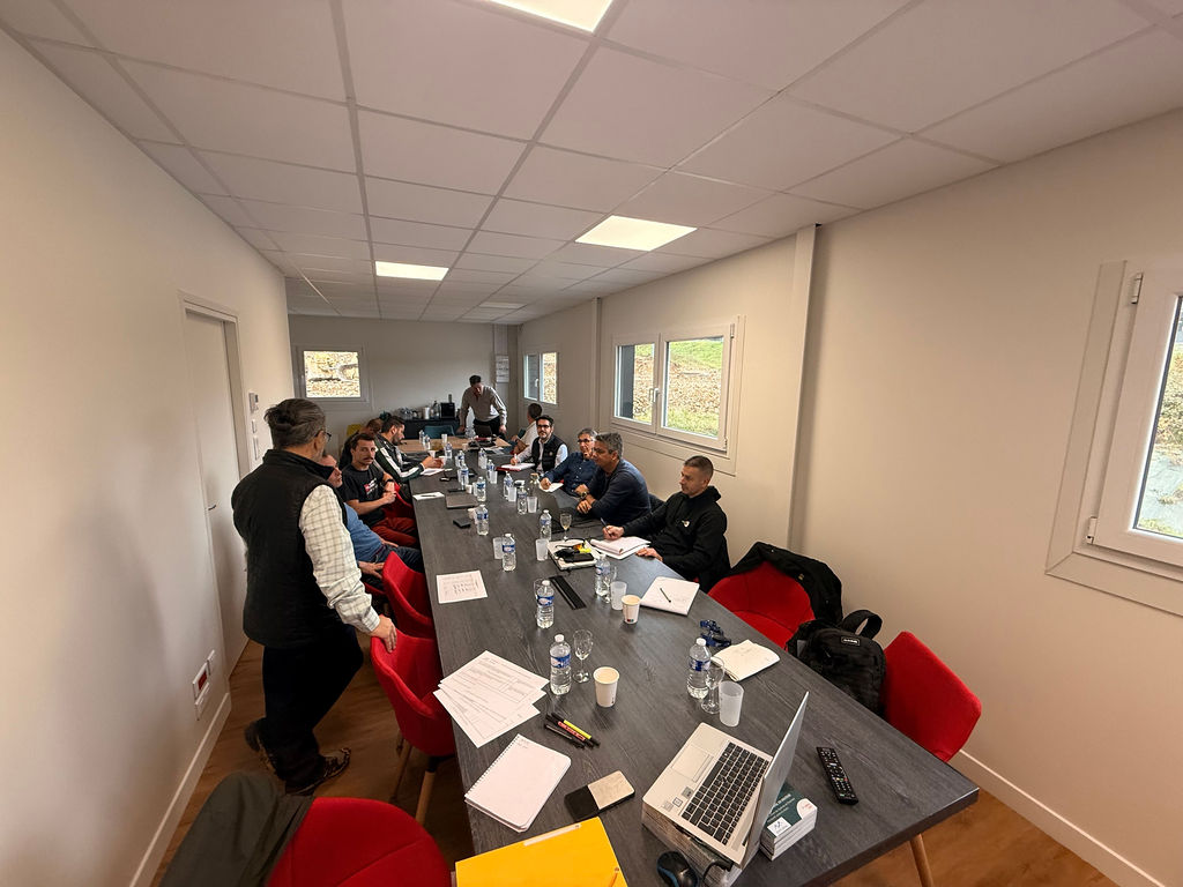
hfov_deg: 102.1
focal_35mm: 14
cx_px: 592
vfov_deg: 85.7
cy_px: 444
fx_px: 478
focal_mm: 2.22
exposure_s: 1/99
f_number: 2.2
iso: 160
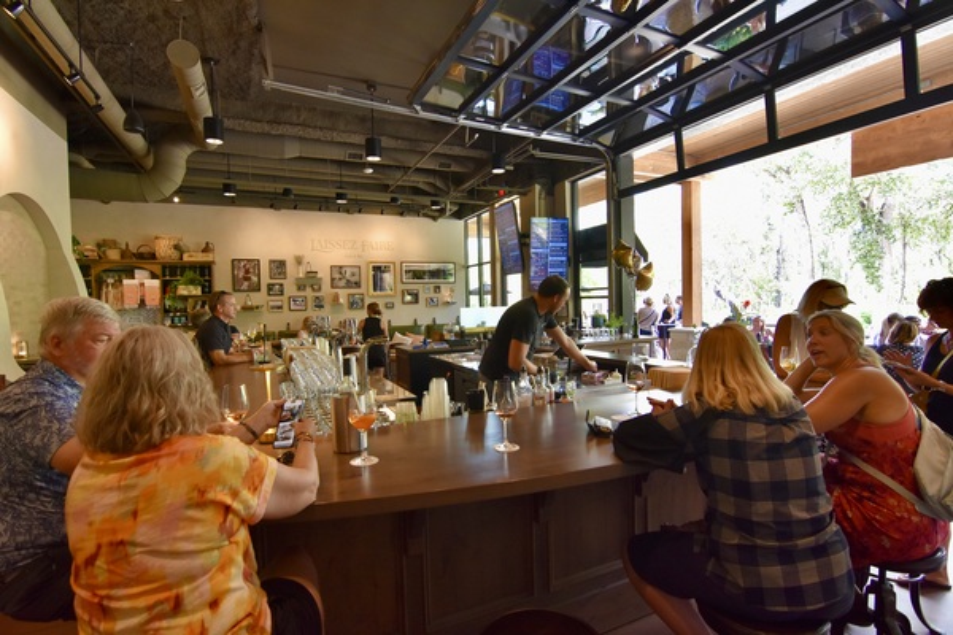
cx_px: 476
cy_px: 318
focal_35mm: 16
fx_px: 437
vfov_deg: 72.1
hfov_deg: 95.0
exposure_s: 1/100
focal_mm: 11
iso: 800
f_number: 5
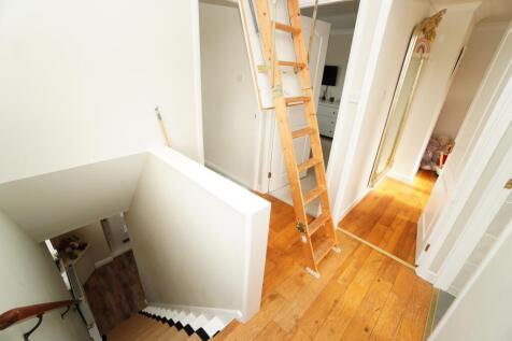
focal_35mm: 15
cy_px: 170
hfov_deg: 100.4
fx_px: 213
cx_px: 256
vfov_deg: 77.3
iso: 400
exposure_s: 1/125
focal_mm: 10
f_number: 4
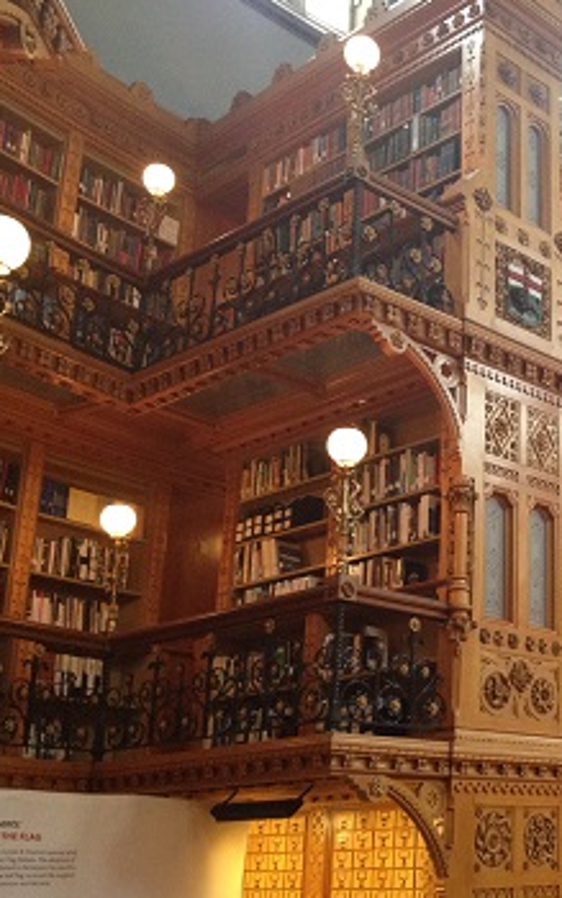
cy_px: 479
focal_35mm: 53
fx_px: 1298
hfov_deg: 23.2
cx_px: 598
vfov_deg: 38.2
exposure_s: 1/20
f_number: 2.4
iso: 200
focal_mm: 4.28
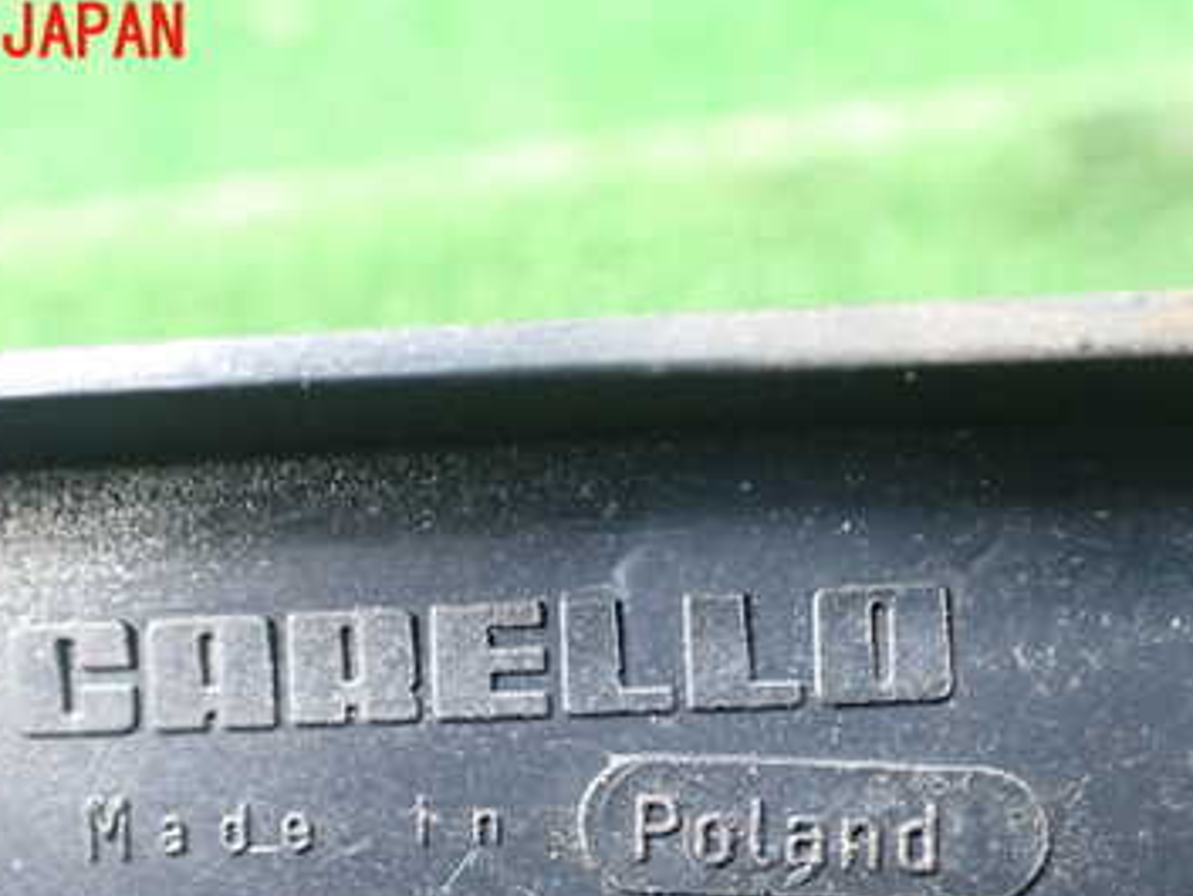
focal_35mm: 51
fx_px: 1758
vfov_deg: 27.8
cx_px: 585
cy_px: 754
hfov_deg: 37.5
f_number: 2.3
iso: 800
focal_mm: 5.4
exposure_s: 1/80
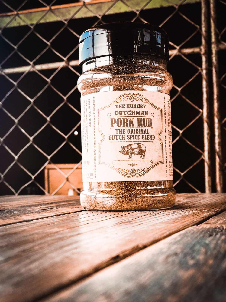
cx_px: 113
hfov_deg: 25.7
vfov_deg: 33.8
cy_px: 151
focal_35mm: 57
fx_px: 496
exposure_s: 1/50
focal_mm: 6.6
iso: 25
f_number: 2.8
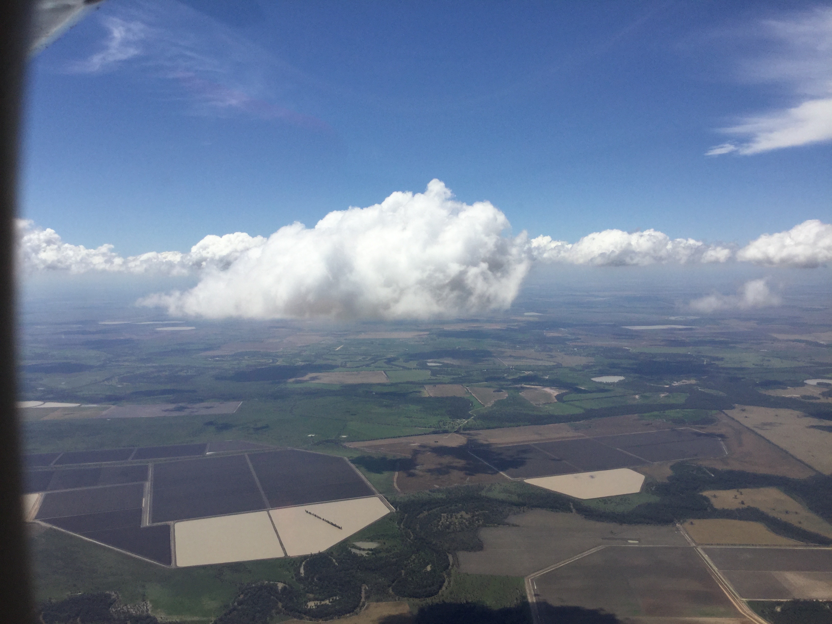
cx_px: 416
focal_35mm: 31
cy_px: 312
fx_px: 745
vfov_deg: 45.4
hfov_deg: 58.4
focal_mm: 3.3
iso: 25
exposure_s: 1/2469
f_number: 2.4
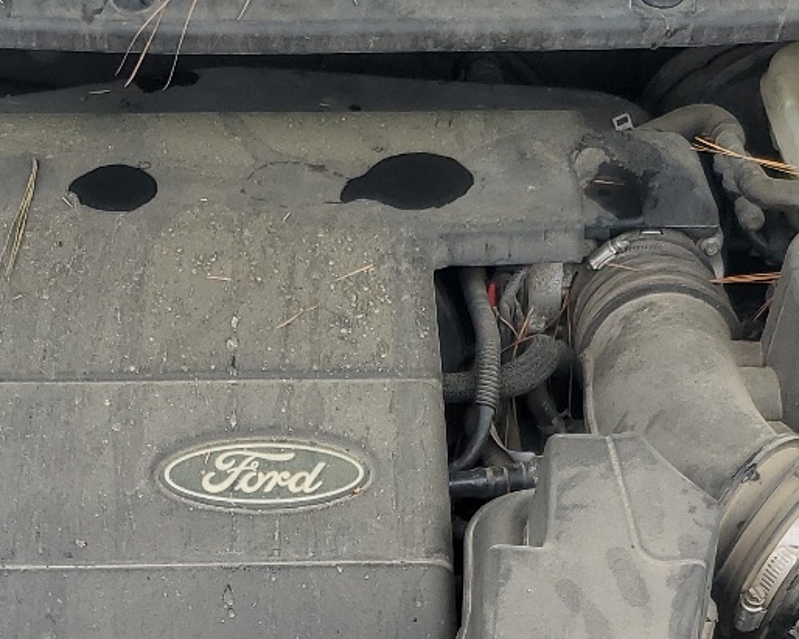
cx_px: 320
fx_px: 1868
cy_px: 637
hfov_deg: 24.1
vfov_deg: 18.9
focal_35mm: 79
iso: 50
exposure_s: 1/833
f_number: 1.5
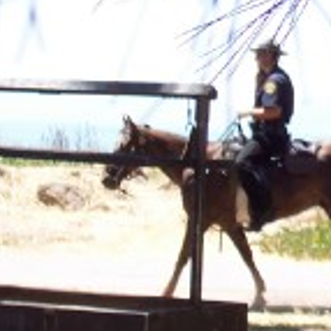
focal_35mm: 175
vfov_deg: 9.9
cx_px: 414
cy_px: 35
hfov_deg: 9.8
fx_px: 1893
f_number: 4
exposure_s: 1/250
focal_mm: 10.8
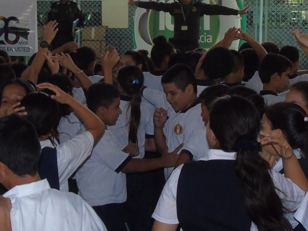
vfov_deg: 15.5
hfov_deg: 20.6
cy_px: 77
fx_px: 845
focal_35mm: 95
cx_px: 141
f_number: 4.1
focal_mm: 8.2
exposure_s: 1/200
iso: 400
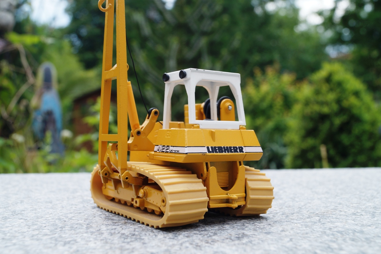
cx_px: 190
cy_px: 127
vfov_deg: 31.9
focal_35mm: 42
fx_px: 444
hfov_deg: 46.4
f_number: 10
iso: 100
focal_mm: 28
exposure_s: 1/60
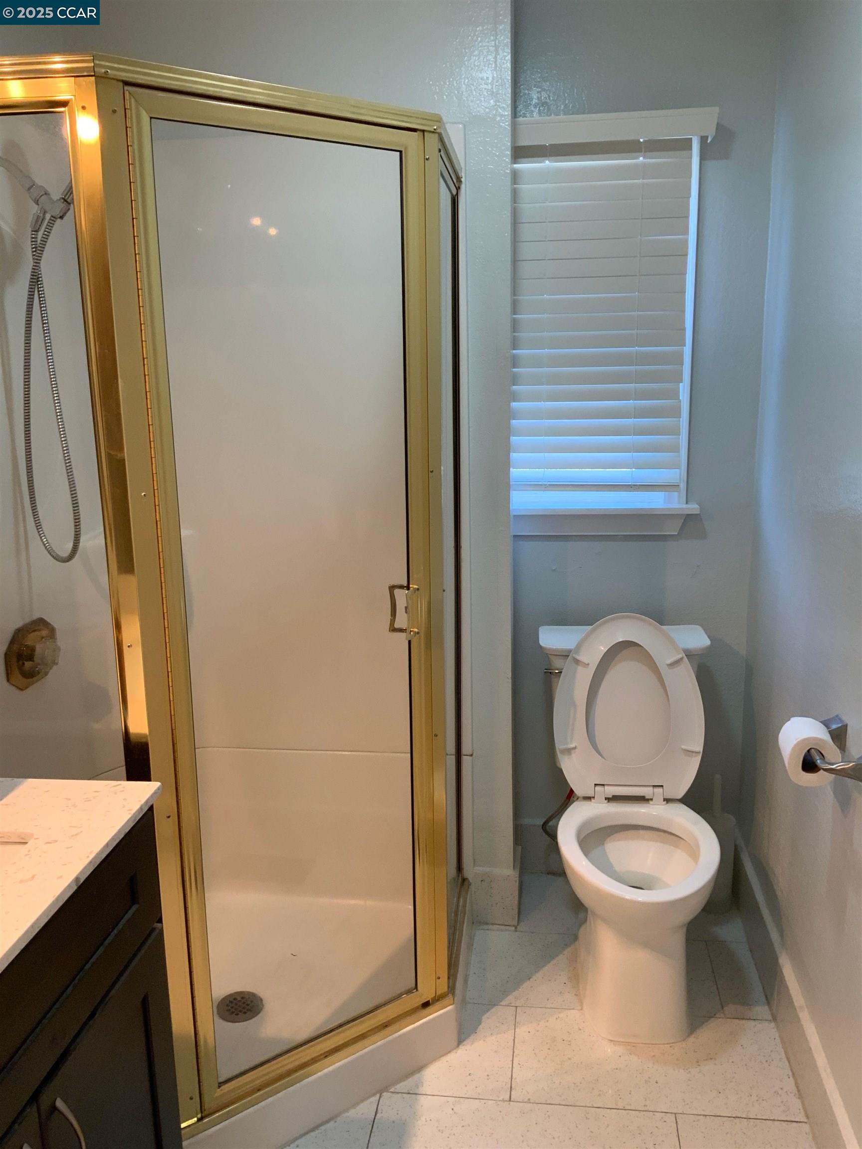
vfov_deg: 61.7
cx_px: 431
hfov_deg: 48.2
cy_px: 574
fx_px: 963
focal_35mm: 29
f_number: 1.8
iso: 100
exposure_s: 1/60
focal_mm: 3
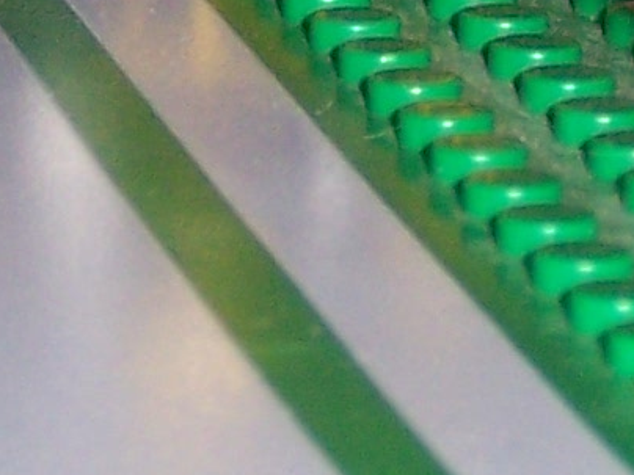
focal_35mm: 491
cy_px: -441
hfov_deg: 4.0
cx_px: 182
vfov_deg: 3.0
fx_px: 8993
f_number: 3.8
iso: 100
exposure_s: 1/100
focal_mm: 11.6
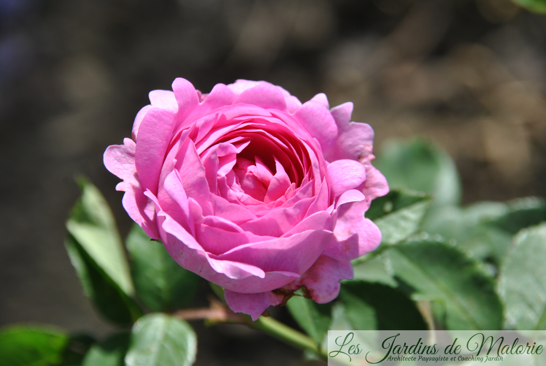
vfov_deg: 4.6
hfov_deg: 6.9
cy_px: 183
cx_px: 273
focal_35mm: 300
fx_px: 4555
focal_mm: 200
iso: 100
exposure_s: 1/200
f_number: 8
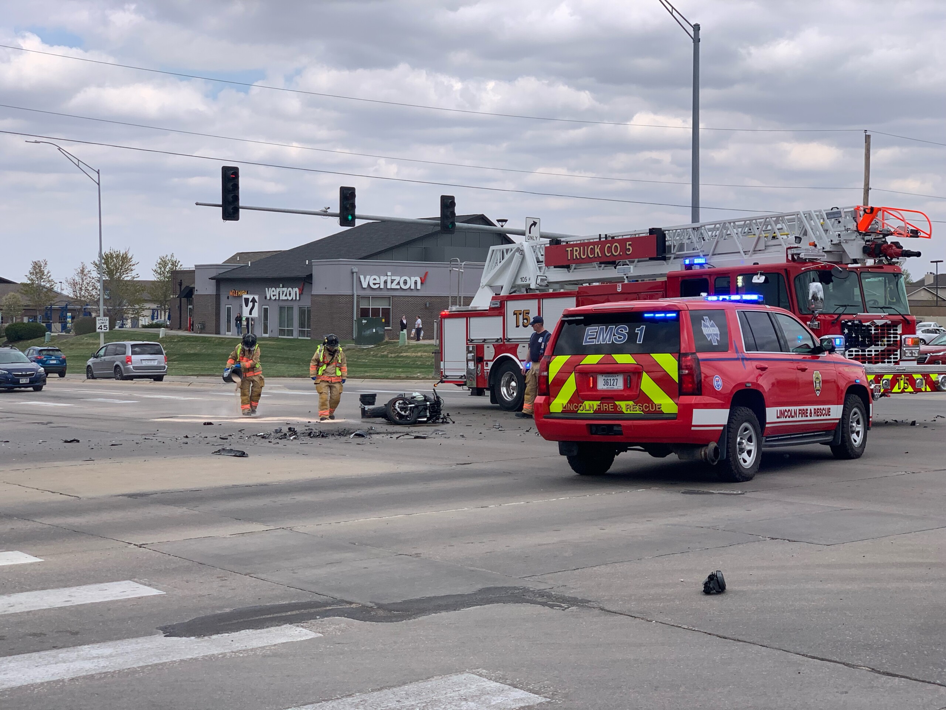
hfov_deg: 36.8
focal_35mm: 52
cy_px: 355
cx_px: 473
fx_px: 1421
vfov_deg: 28.0
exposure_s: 1/1229
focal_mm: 6
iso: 16
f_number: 2.4
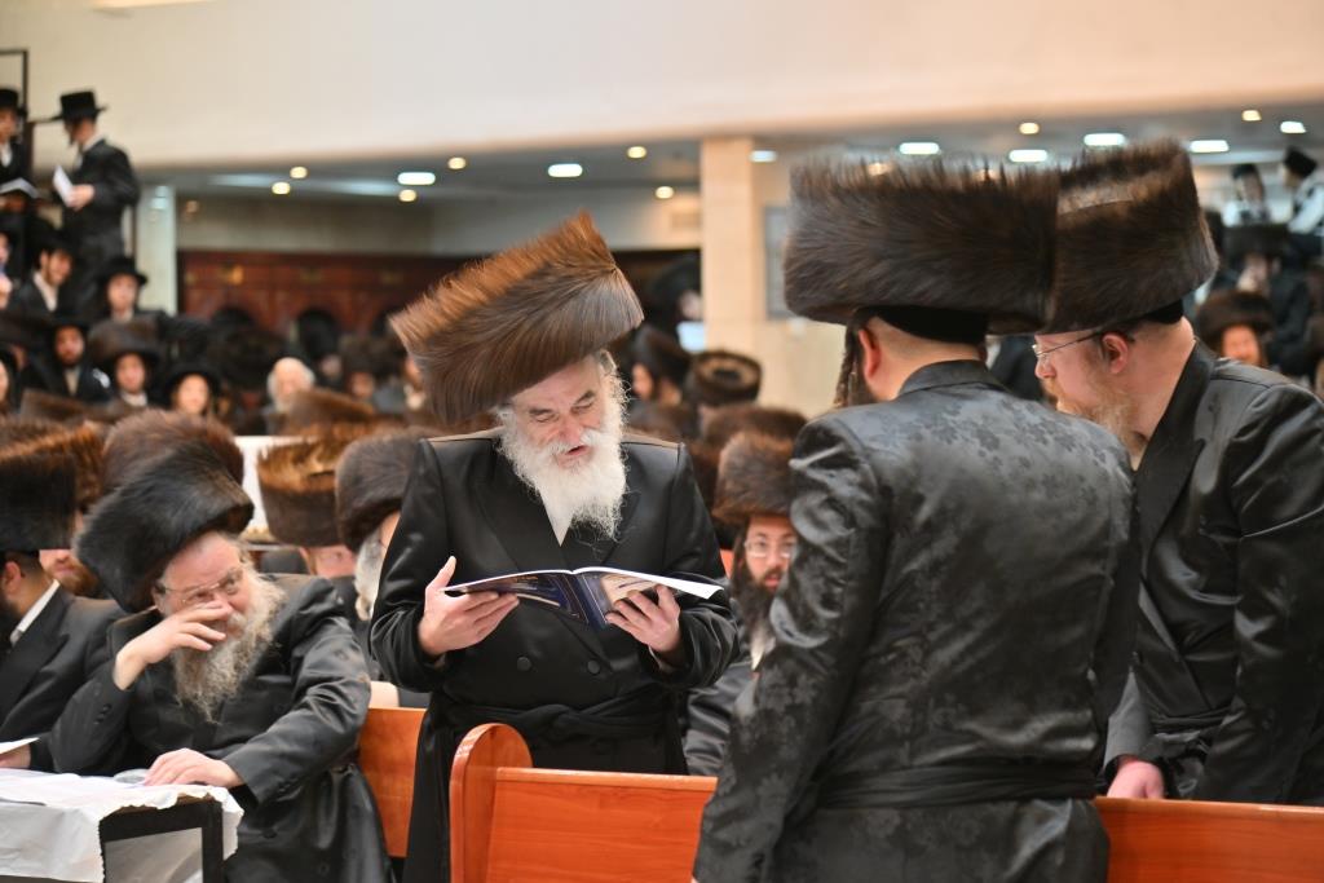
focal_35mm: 100
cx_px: 662
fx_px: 3678
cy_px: 442
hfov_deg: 20.4
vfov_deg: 13.7
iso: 640
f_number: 4
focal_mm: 100
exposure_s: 1/160
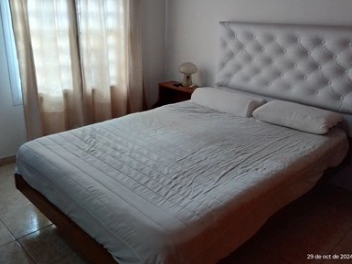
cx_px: 176
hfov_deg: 56.8
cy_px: 117
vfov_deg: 44.1
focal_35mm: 32
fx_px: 326
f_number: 1.8
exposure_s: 1/33
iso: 344
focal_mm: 4.27
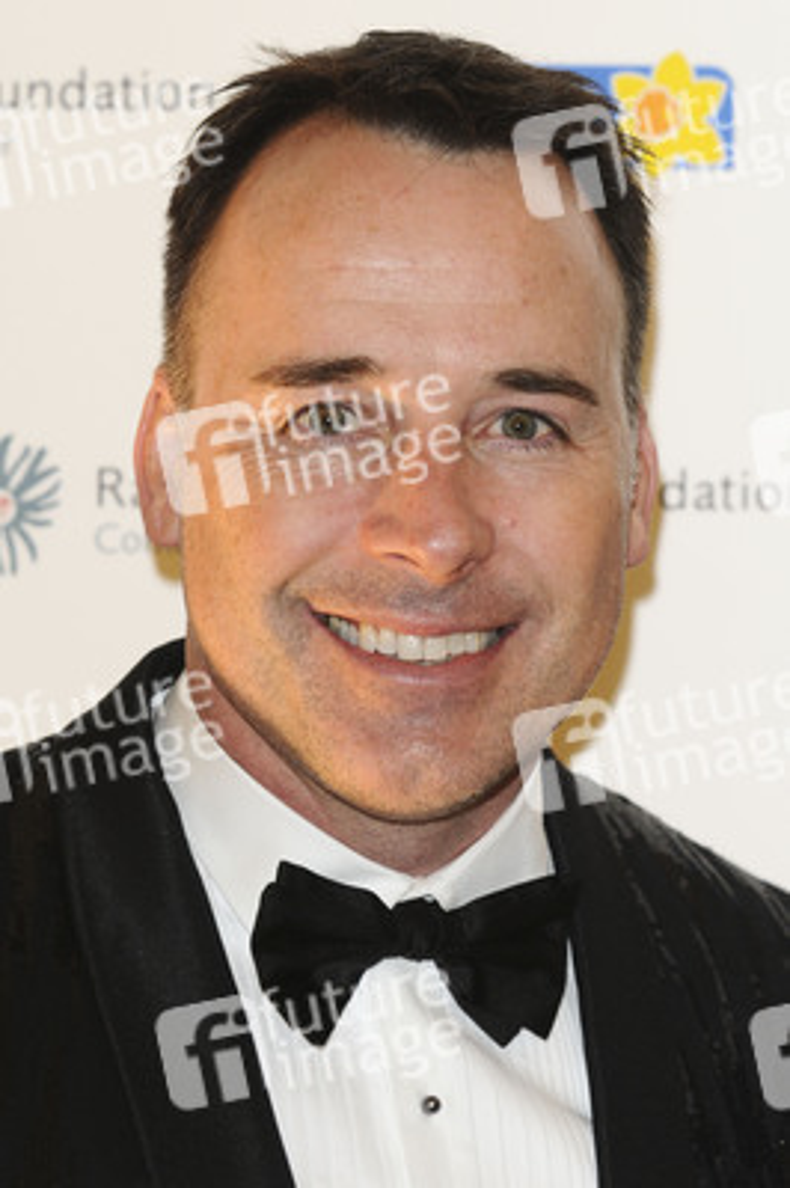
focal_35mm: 168
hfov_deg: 8.2
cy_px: 594
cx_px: 395
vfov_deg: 12.2
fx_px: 5539
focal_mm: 112
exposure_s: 1/160
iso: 400
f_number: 4.5
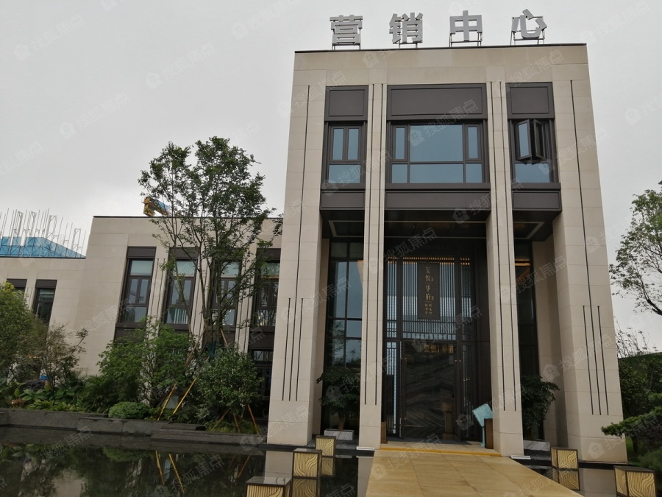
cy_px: 248
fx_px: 516
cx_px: 331
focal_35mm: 27
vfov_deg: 51.4
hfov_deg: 65.3
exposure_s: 1/494
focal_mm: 3.62
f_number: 1.8
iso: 50
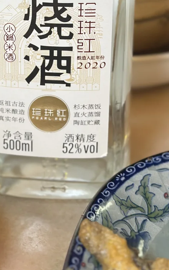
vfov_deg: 19.5
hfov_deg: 12.6
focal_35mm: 104
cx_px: 45
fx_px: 766
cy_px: 14
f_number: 1.78
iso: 160
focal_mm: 6.86
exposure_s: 1/50
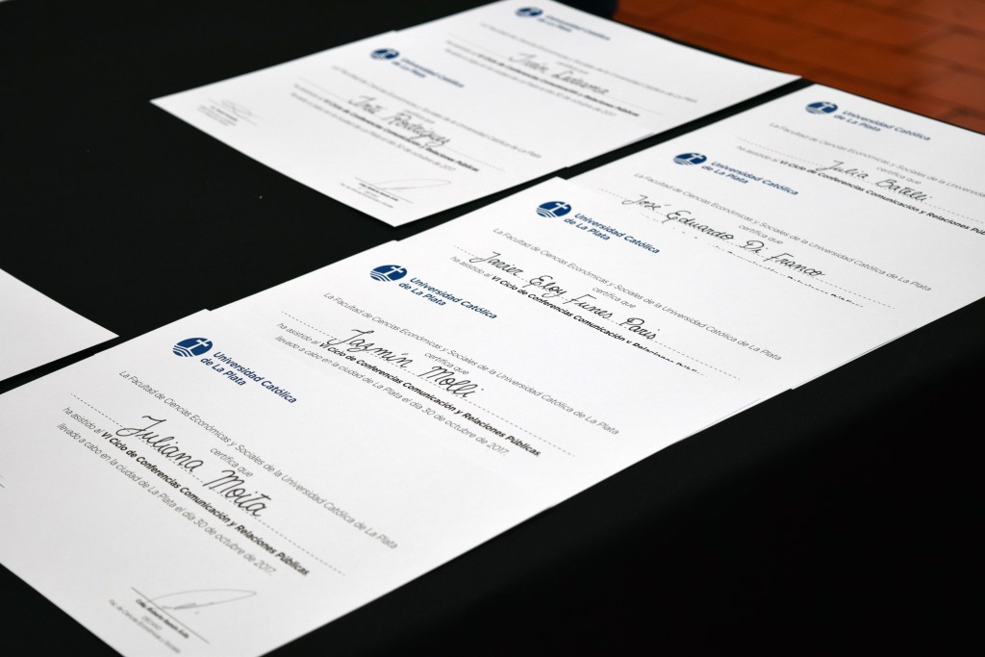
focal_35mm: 82
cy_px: 328
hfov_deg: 24.6
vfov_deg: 16.6
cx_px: 492
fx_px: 2257
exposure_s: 1/60
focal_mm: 55
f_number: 5.6
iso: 640
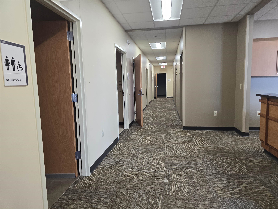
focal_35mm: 23
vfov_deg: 58.9
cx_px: 139
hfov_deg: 73.9
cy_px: 104
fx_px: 185
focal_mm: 6.3
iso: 200
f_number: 1.7
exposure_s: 1/120
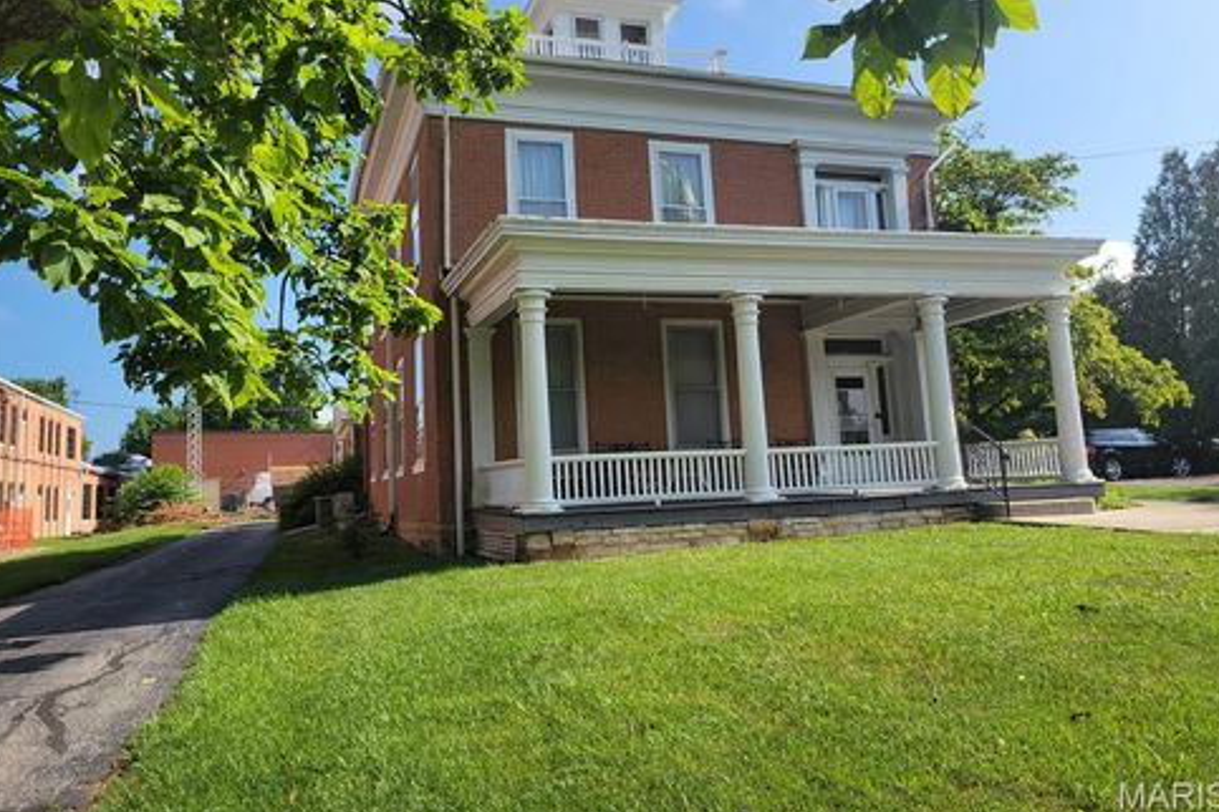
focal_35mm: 28
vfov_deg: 46.3
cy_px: 349
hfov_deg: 65.5
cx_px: 611
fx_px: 948
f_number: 1.8
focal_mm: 5.4
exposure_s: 1/1869
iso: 40
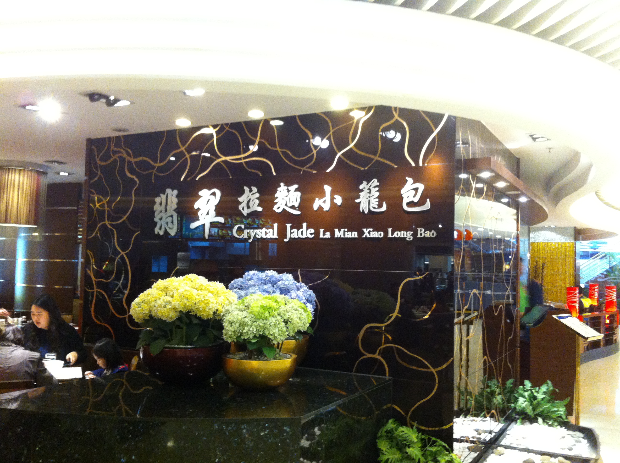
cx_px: 310
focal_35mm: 35
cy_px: 232
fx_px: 626
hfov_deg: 52.7
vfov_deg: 40.6
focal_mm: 3.85
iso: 400
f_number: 2.8
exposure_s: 1/15
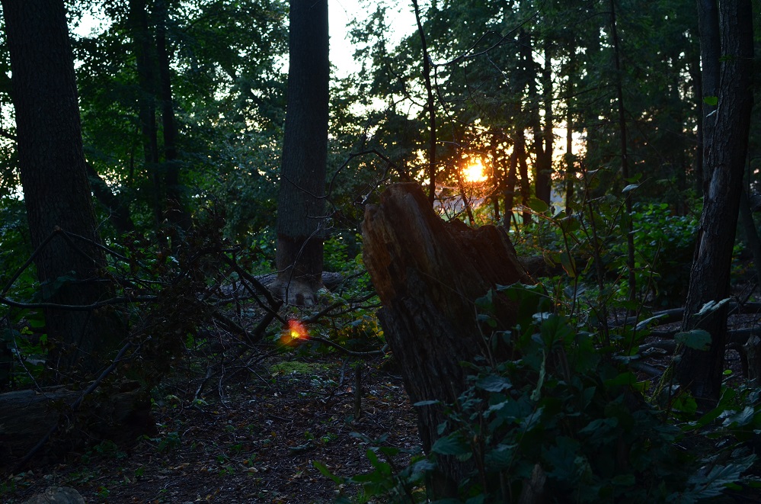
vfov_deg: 25.6
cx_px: 380
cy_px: 252
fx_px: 1107
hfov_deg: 37.9
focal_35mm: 52
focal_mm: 35
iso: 400
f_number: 4.5
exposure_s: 1/80
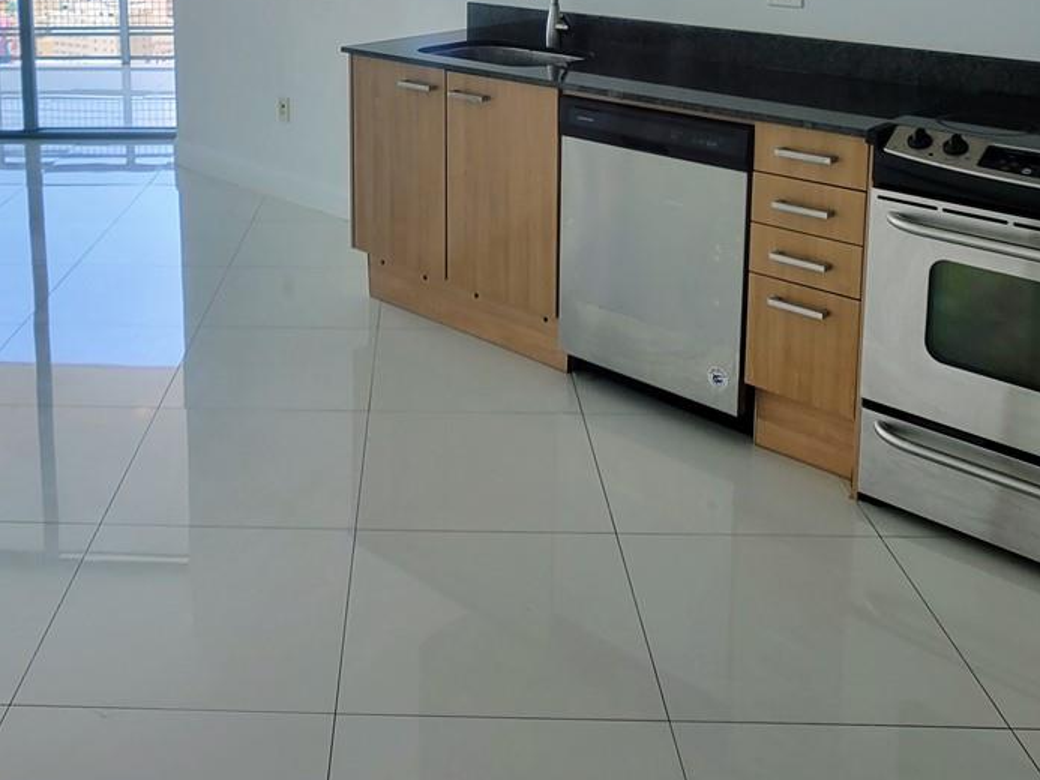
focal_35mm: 60
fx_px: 1803
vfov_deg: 23.6
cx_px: 419
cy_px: 38
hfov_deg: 32.1
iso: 64
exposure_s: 1/120
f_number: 1.8
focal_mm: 5.4
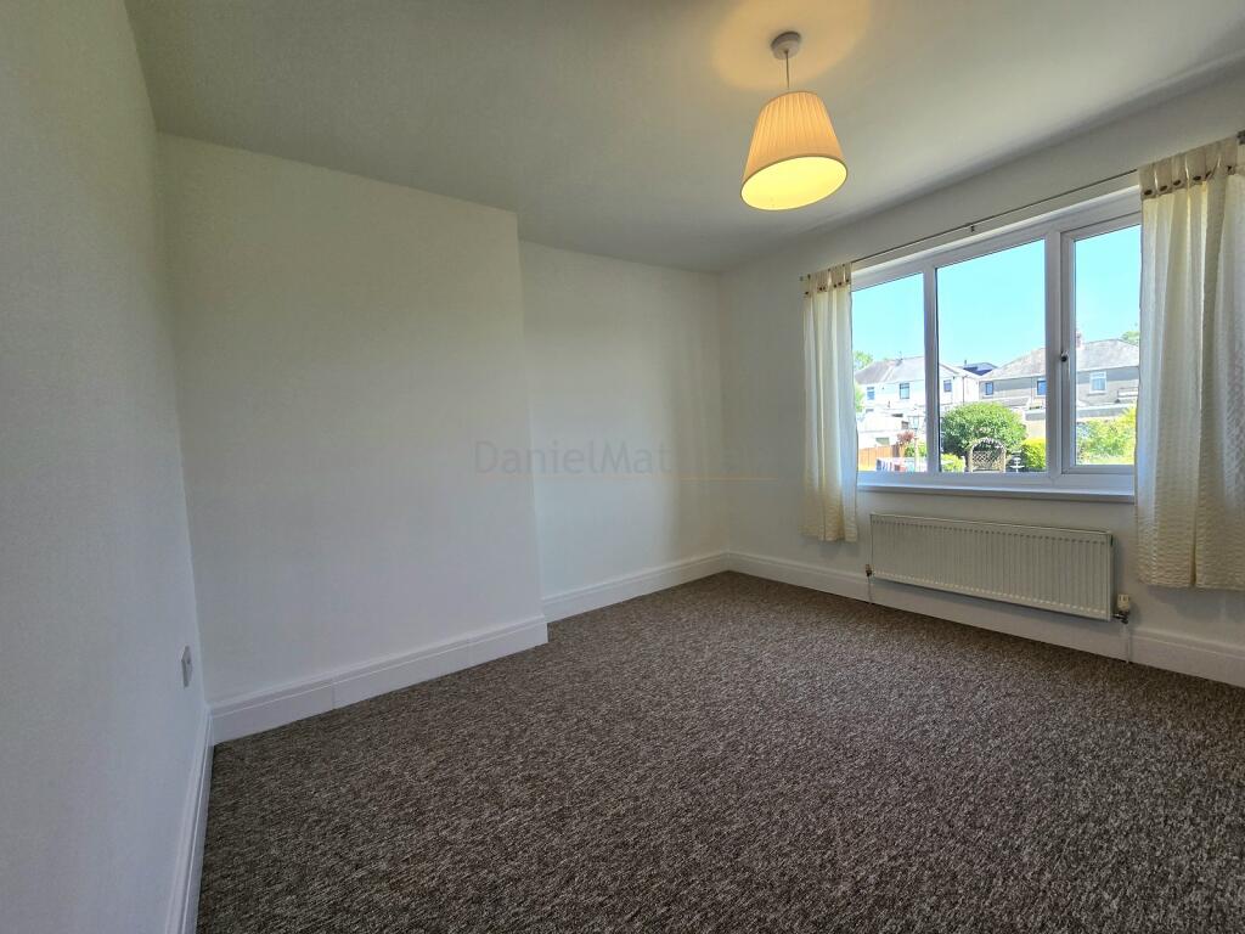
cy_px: 467
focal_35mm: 13
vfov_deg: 89.9
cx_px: 622
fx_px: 468
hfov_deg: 106.2
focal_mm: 2.2
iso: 50
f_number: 2.2
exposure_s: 1/256
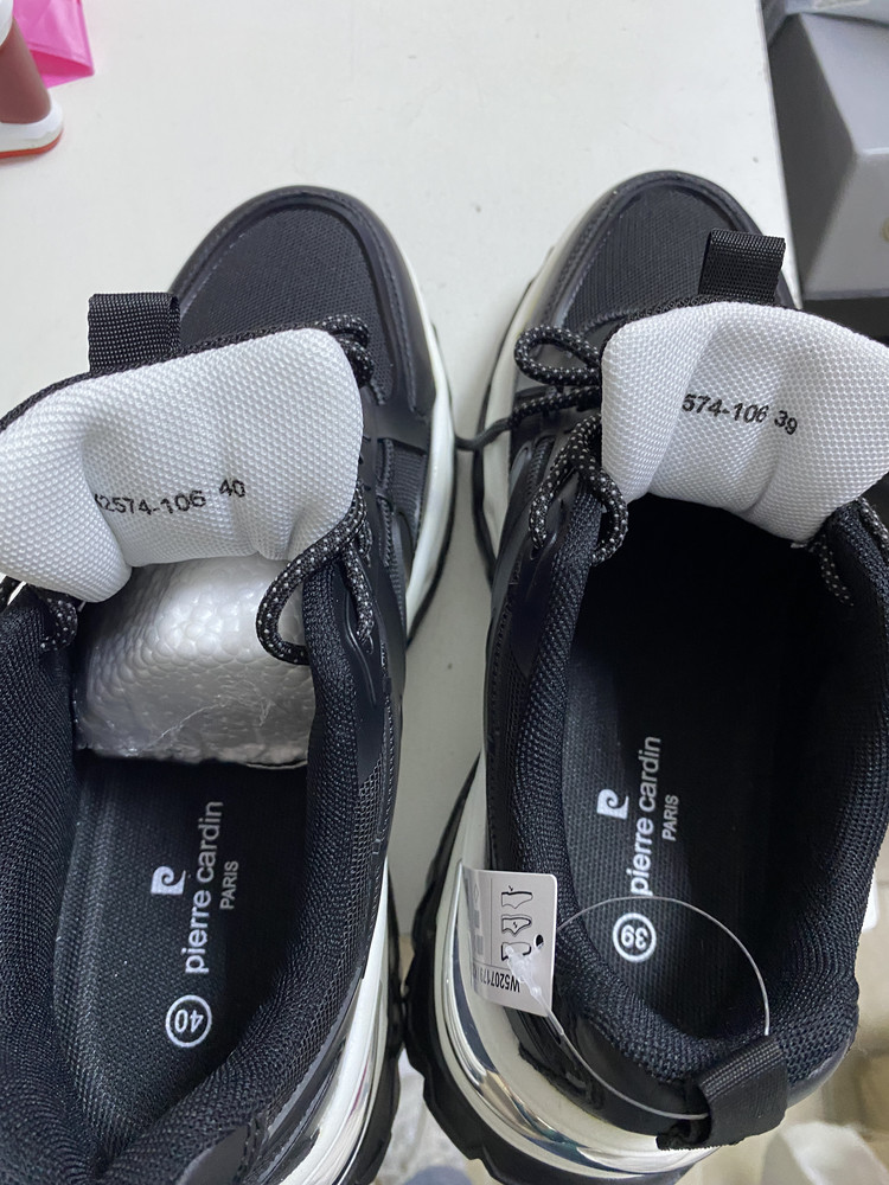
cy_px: 592
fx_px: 890
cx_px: 444
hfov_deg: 53.1
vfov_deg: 67.3
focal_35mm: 26
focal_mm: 4.25
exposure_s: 1/50
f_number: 1.8
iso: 250
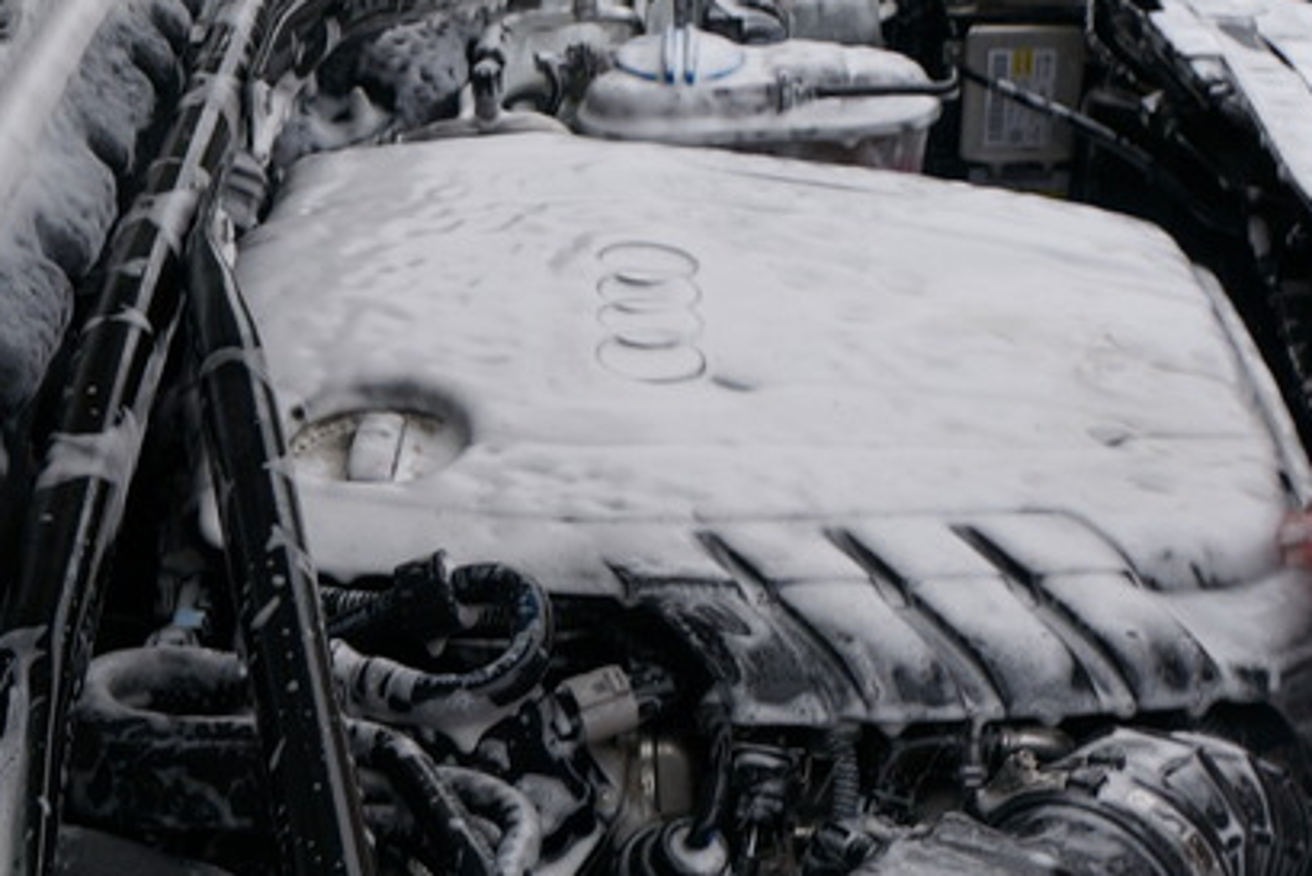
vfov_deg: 18.9
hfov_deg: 28.1
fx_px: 2597
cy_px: 719
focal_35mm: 71
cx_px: 423
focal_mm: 19
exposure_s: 1/80
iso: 100
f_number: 5.6
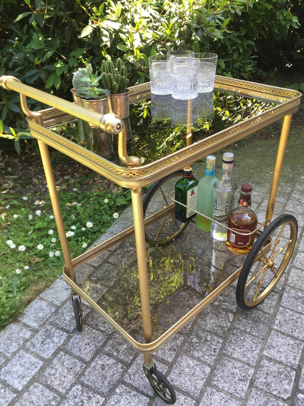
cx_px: 152
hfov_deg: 48.2
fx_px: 340
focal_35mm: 29
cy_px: 203
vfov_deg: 61.7
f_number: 2.2
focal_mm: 4.15
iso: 32
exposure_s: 1/122
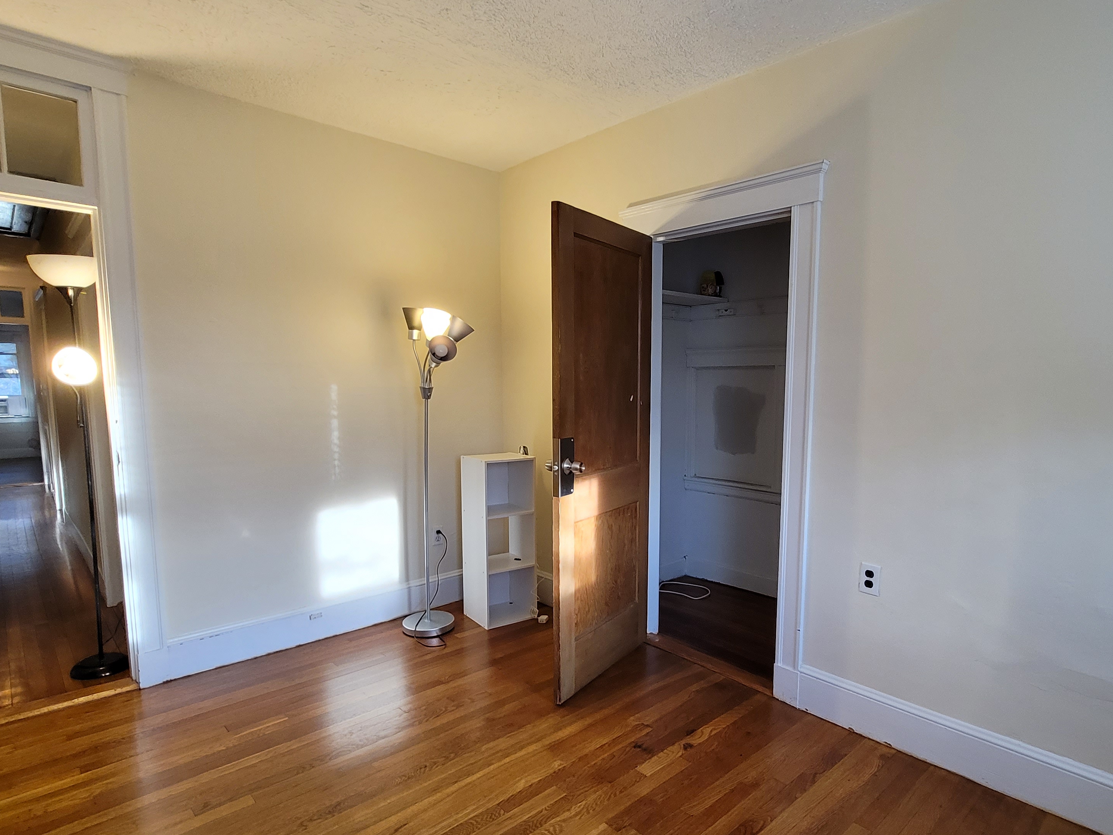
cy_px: 447
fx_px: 579
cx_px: 588
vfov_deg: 71.5
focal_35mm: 18
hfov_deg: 87.7
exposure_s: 1/59
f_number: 2.2
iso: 250
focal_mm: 2.2
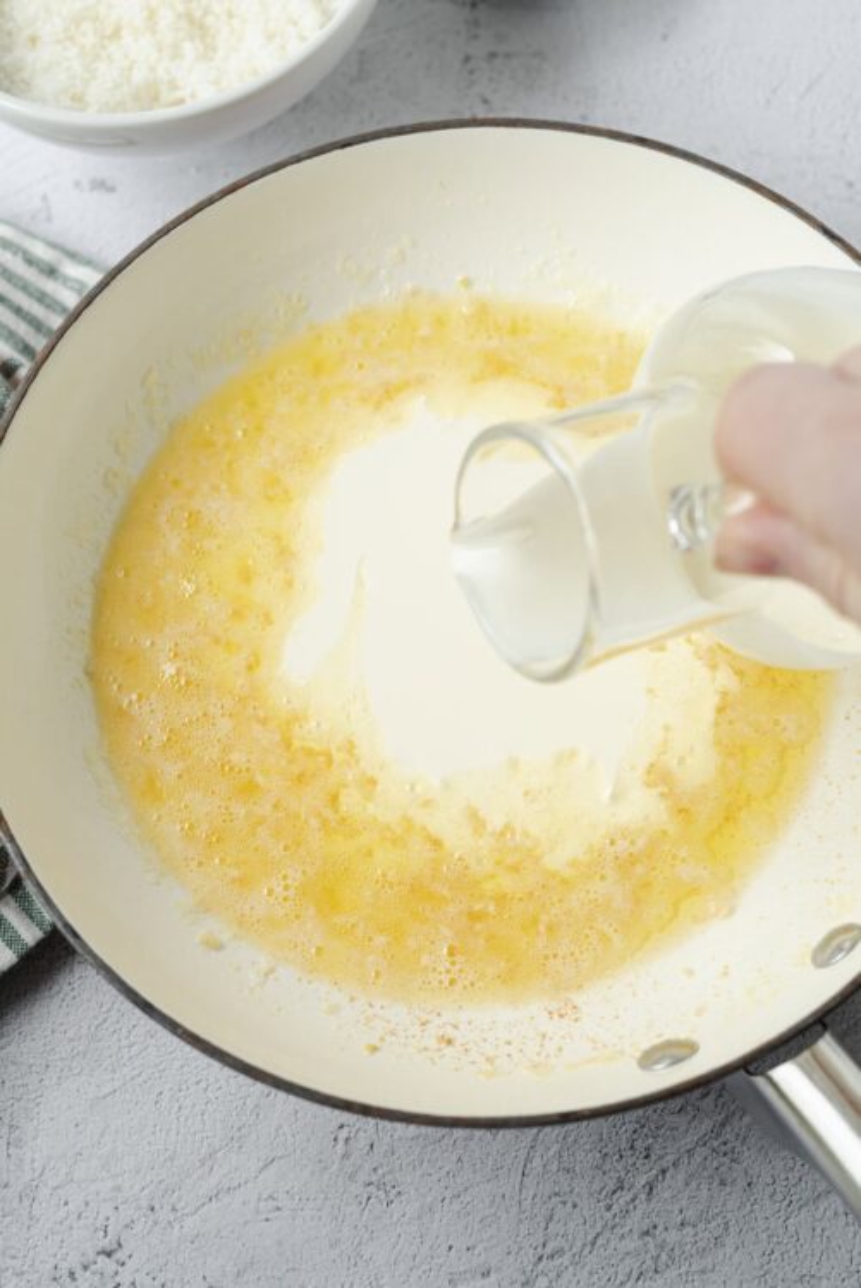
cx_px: 430
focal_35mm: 50
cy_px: 644
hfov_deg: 27.0
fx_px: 1791
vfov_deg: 39.6
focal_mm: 50
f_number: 5.6
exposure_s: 1/13
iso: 500
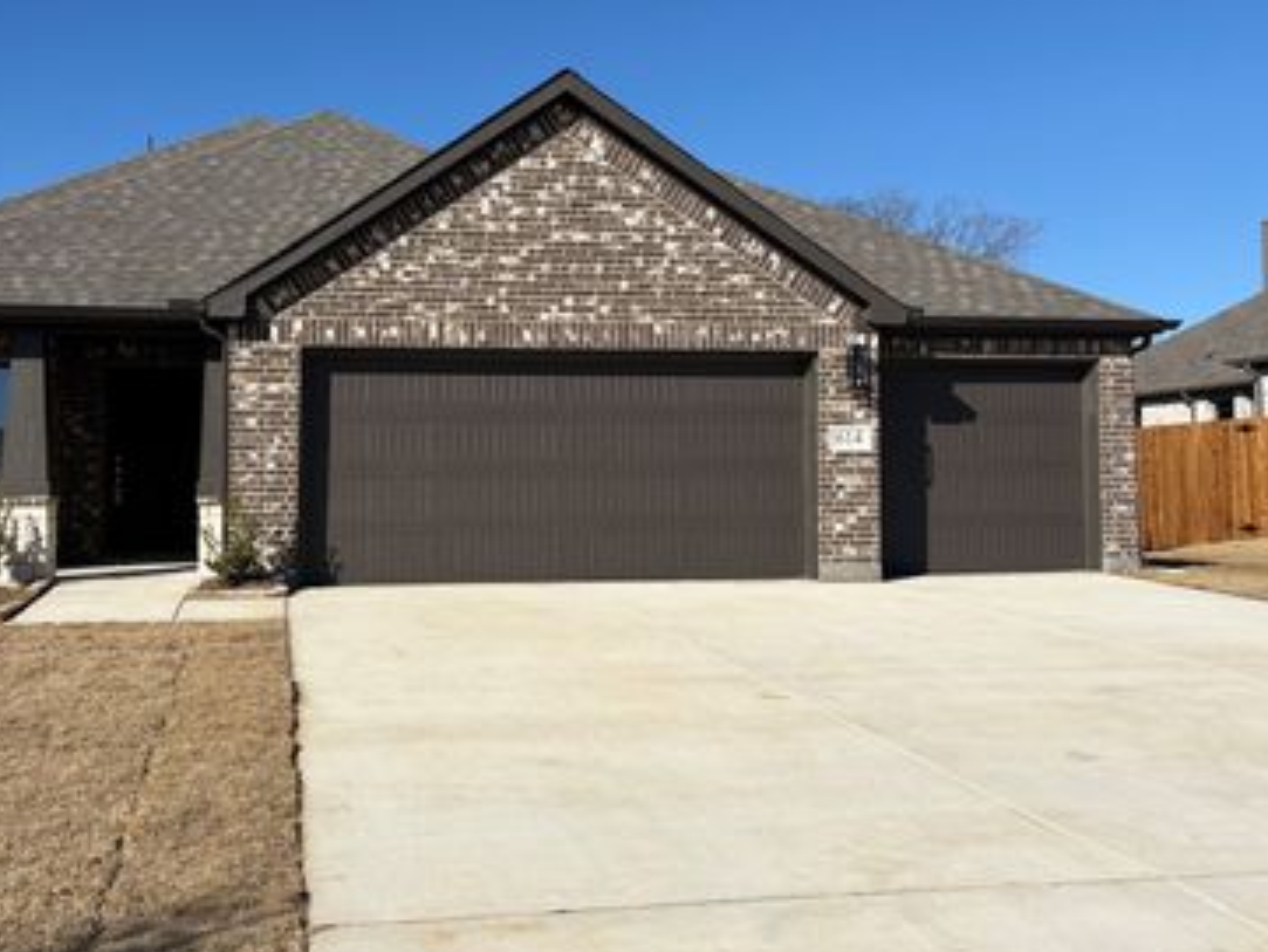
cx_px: 460
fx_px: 1319
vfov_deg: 39.6
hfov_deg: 50.7
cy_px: 427
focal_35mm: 36
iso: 50
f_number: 1.6
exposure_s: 1/5348
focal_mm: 5.96
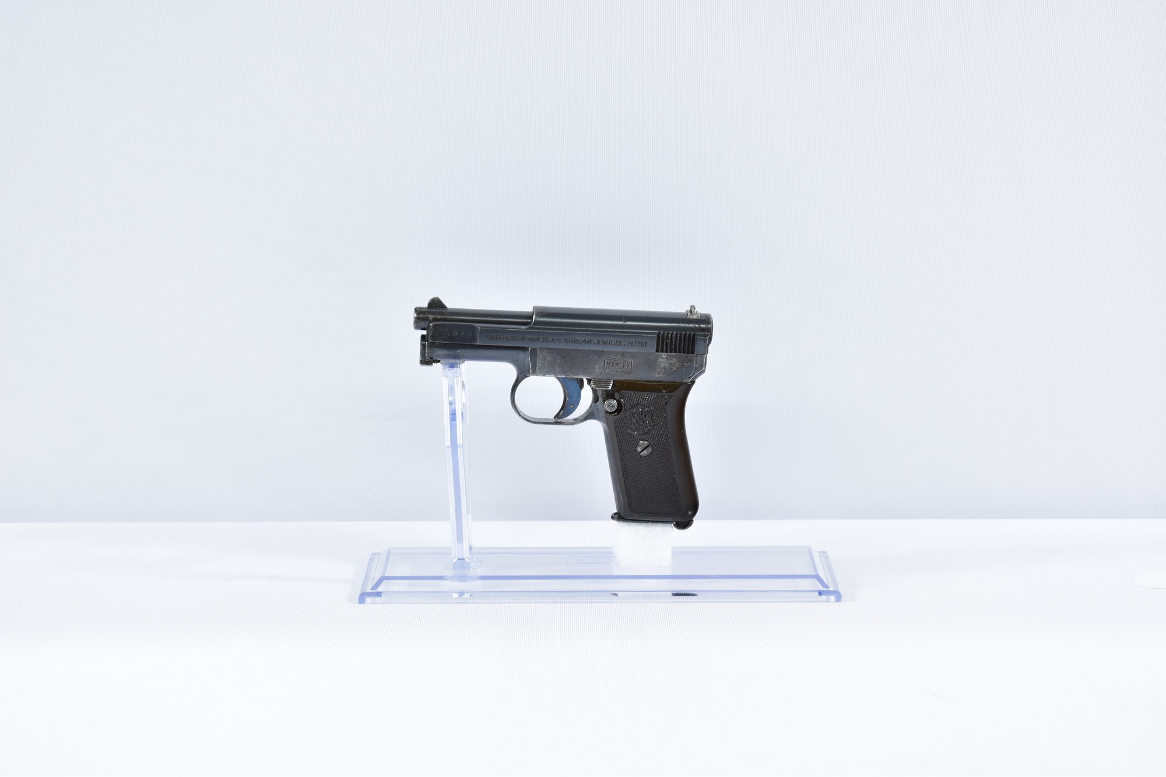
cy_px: 388
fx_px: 2429
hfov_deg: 27.0
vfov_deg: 18.2
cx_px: 583
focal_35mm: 75
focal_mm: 50
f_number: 5.6
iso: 640
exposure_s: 1/20
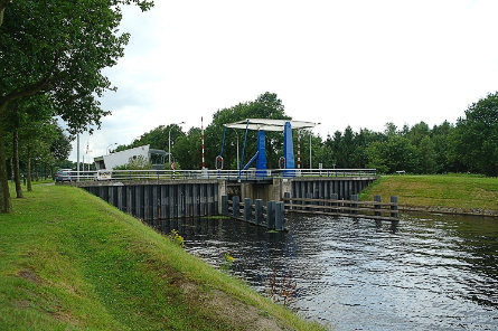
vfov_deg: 47.9
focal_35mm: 27
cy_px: 166
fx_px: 373
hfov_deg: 67.4
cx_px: 249
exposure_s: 1/125
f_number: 5
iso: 100
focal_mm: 18
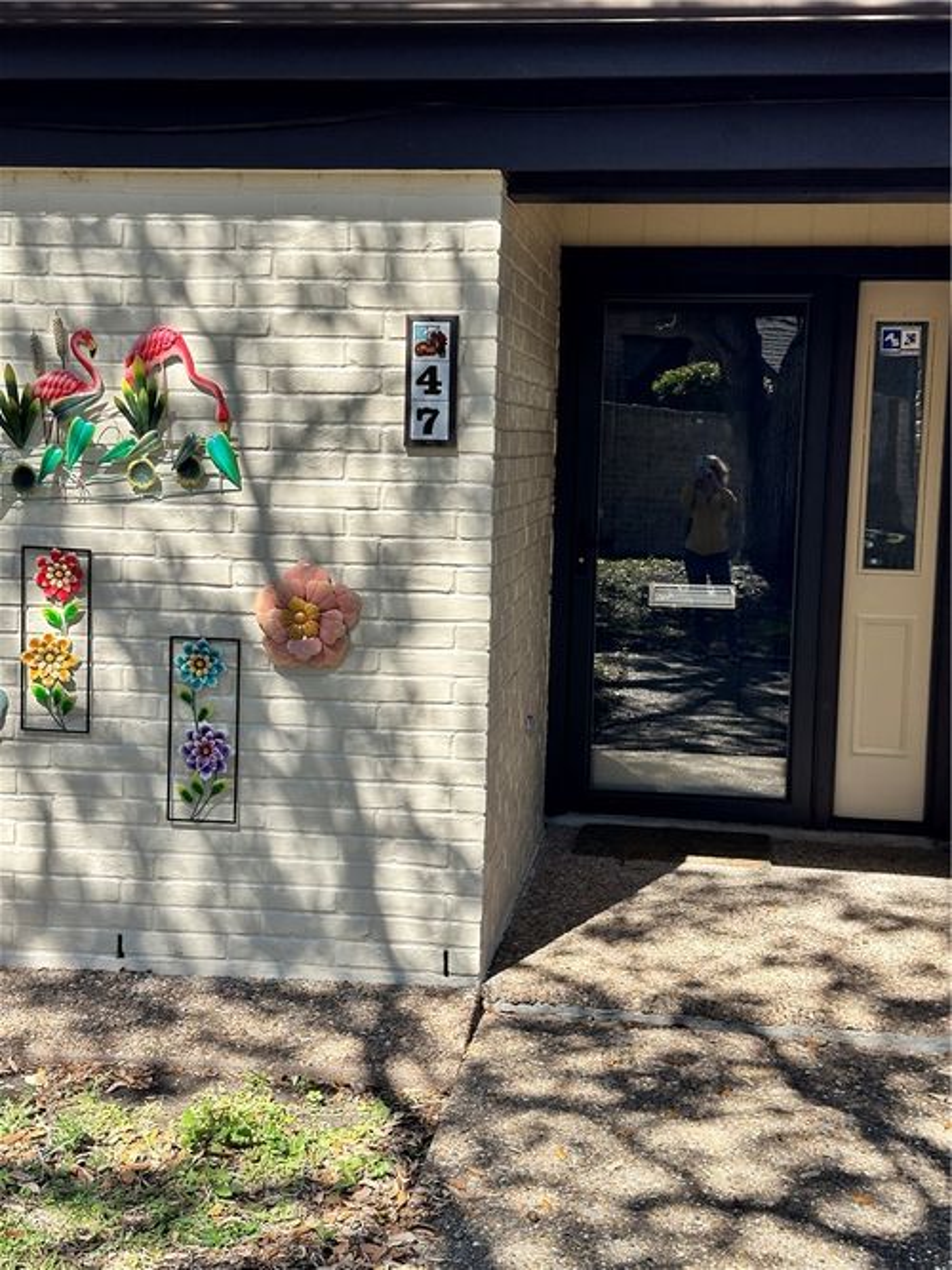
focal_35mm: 48
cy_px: 635
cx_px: 476
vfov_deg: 39.7
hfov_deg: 30.3
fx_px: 1761
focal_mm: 6.86
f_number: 1.78
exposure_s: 1/1565
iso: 64
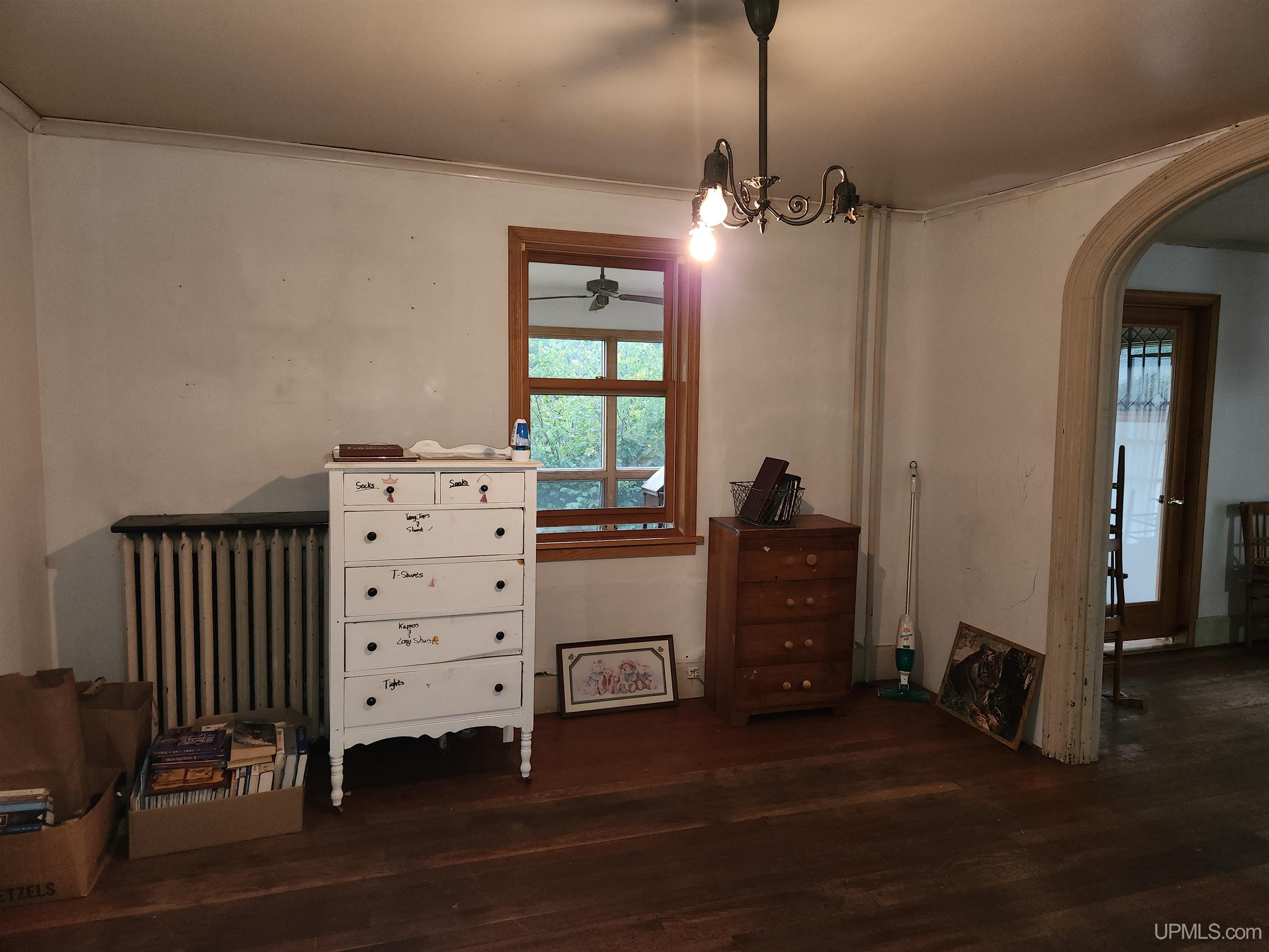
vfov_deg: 58.9
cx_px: 634
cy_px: 476
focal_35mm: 23
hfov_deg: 73.9
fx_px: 843
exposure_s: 1/24
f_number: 1.8
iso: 125
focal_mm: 5.4
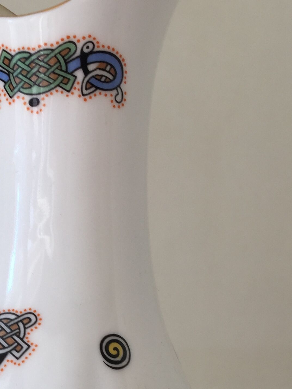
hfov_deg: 21.7
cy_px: 369
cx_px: 20
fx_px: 742
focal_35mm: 66
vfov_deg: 28.0
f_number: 2.2
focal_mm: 4.15
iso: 32
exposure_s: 1/50
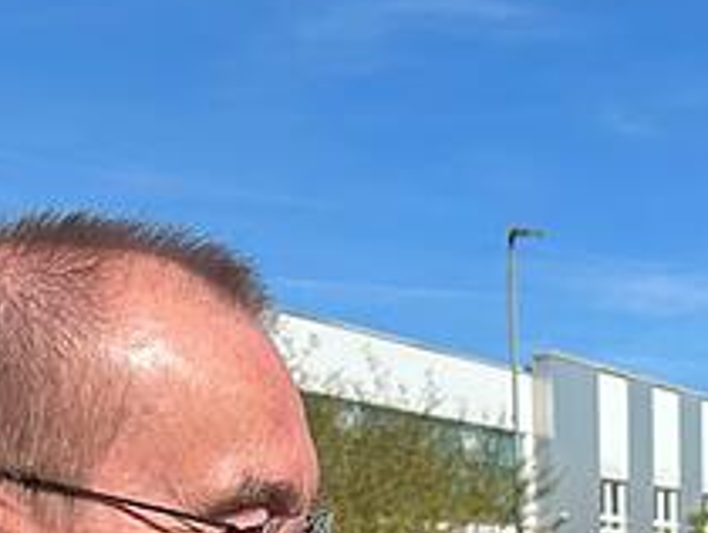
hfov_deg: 19.6
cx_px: 560
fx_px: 2027
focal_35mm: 99
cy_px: 911
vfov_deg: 13.6
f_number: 1.5
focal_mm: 5.7
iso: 50
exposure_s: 1/3968
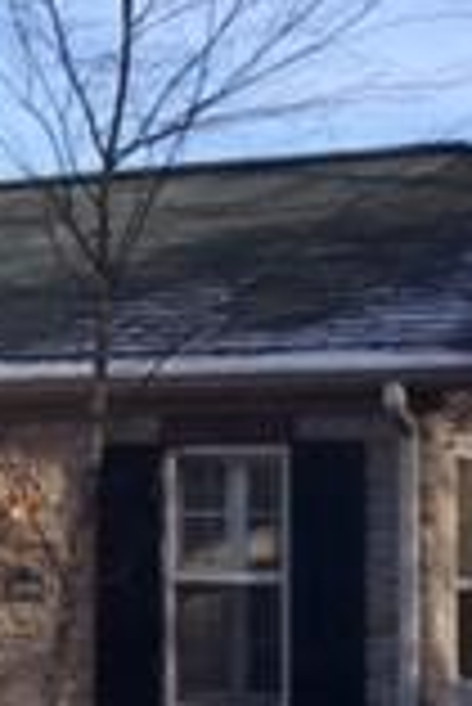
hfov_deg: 10.3
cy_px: 423
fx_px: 2413
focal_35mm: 123
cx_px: -463
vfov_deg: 16.6
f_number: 2.2
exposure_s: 1/964
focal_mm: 4.15
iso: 32
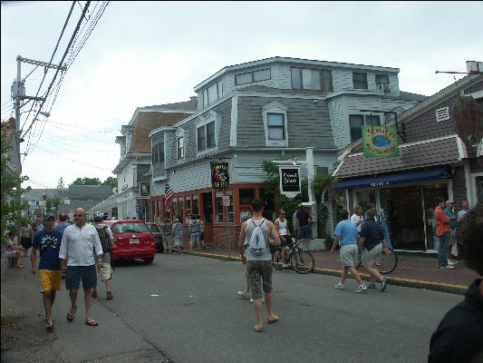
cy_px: 182
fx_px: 405
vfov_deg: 48.2
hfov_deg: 61.6
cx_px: 242
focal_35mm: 29
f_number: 7.1
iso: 100
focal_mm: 7.61
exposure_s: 1/320
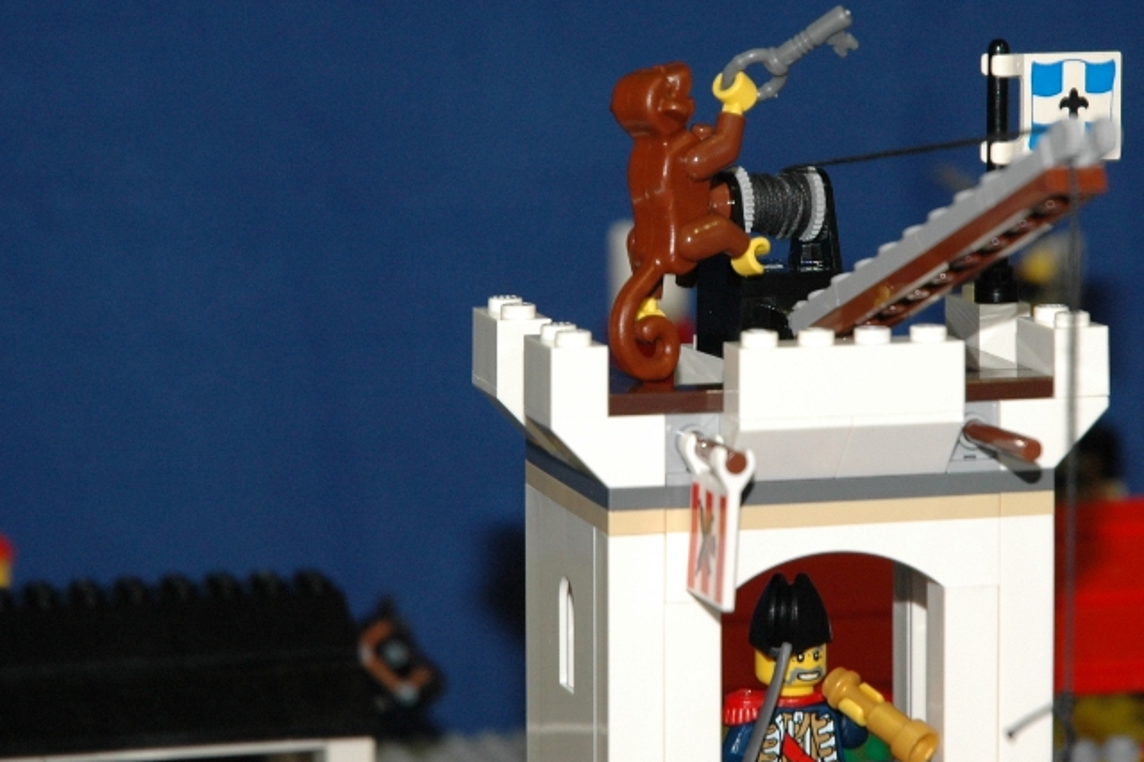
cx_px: 756
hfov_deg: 12.2
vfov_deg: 8.2
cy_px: 248
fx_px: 5336
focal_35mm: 168
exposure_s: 1/30
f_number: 6.3
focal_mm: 70
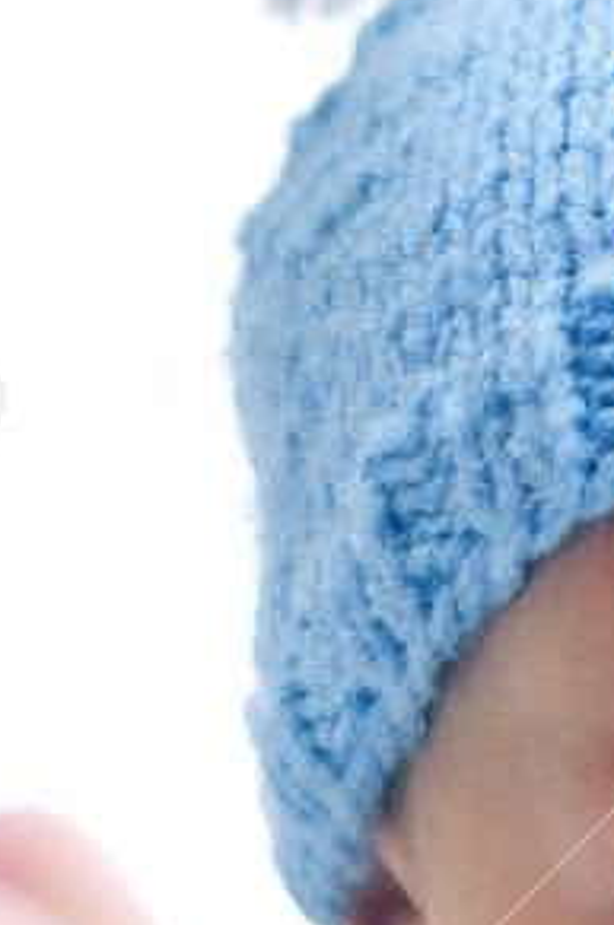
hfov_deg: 4.1
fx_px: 8601
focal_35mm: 335
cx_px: 864
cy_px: 998
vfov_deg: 6.1
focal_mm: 50
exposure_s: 1/200
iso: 200
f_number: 2.5
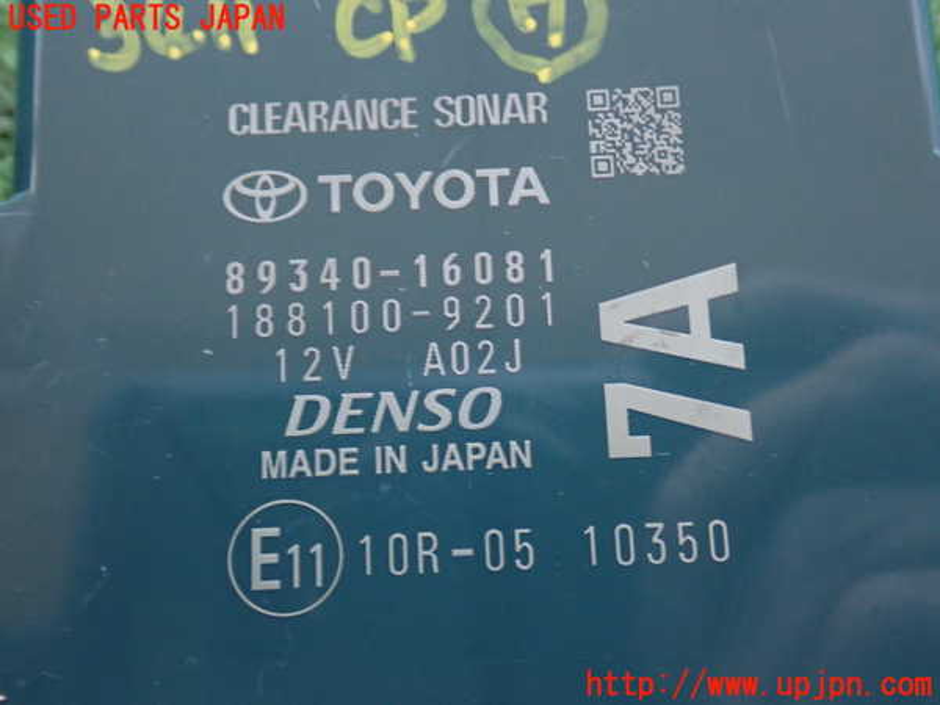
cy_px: 352
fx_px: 1113
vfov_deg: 35.1
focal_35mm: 41
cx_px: 470
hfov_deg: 45.8
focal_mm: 7.31
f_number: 2.8
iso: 800
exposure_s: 1/15
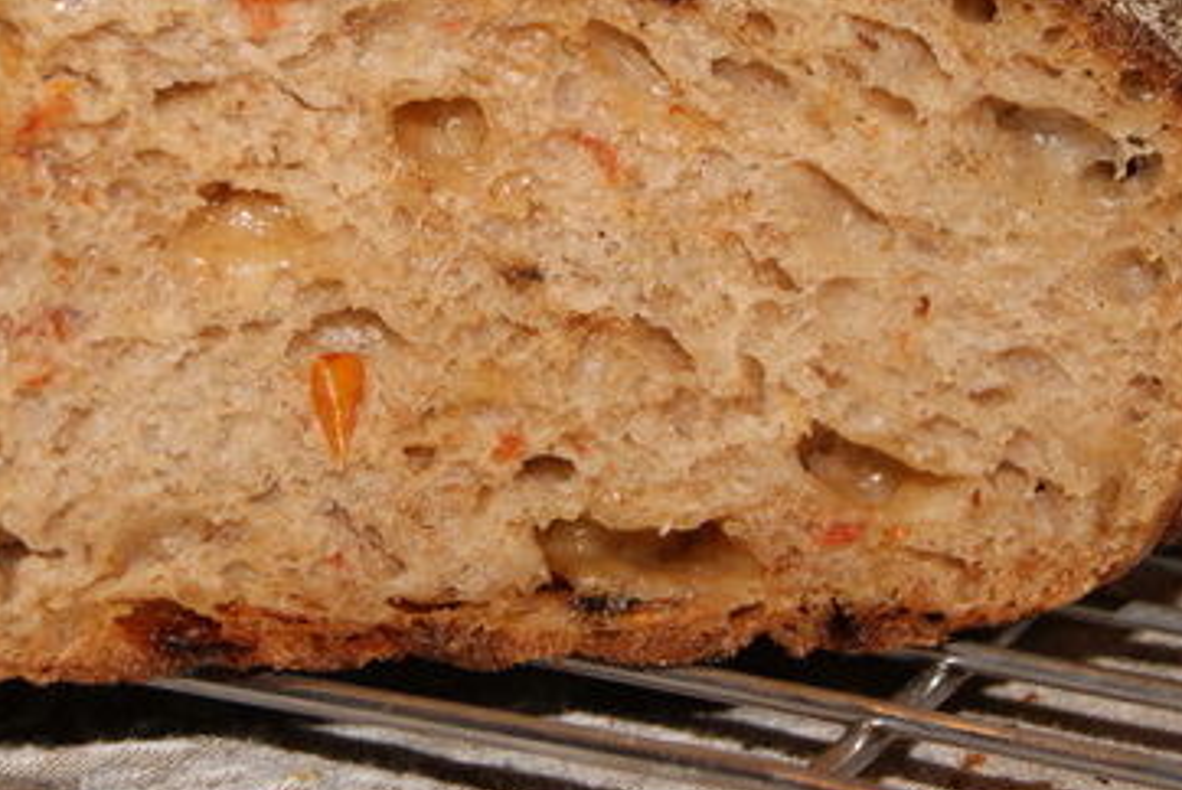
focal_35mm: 116
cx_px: 565
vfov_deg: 11.8
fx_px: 3815
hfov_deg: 17.6
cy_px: 114
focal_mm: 35
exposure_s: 1/60
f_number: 5.6
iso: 400
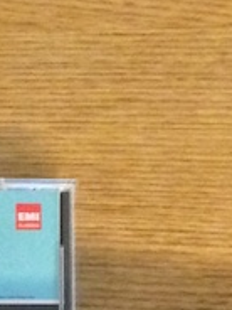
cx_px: -301
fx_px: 1644
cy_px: 313
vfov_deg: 10.7
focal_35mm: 184
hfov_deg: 7.6
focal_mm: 4.12
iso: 800
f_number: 2.4
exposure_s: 1/15
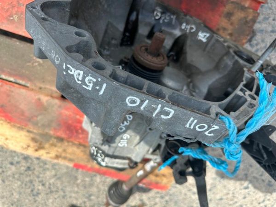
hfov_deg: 71.6
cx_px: 138
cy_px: 104
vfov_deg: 56.8
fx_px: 191
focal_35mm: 24
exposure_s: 1/2203
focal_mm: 6.86
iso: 80
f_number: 1.78
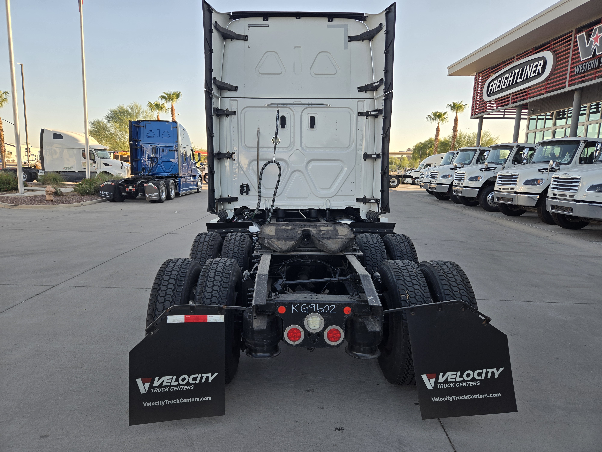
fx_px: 400
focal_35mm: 23
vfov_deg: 58.9
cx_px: 301
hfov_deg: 73.9
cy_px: 226
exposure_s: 1/542
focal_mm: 5.4
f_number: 1.8
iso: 25
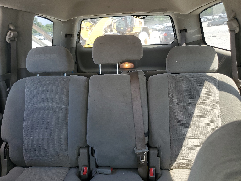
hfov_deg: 67.3
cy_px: 90
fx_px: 181
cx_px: 120
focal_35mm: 26
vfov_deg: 53.1
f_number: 1.5
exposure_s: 1/147
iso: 50
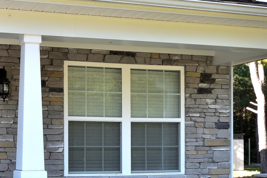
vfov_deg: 17.3
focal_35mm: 78
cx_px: 25
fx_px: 578
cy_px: 156
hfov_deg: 25.2
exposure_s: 1/125
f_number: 9
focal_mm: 18
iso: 400
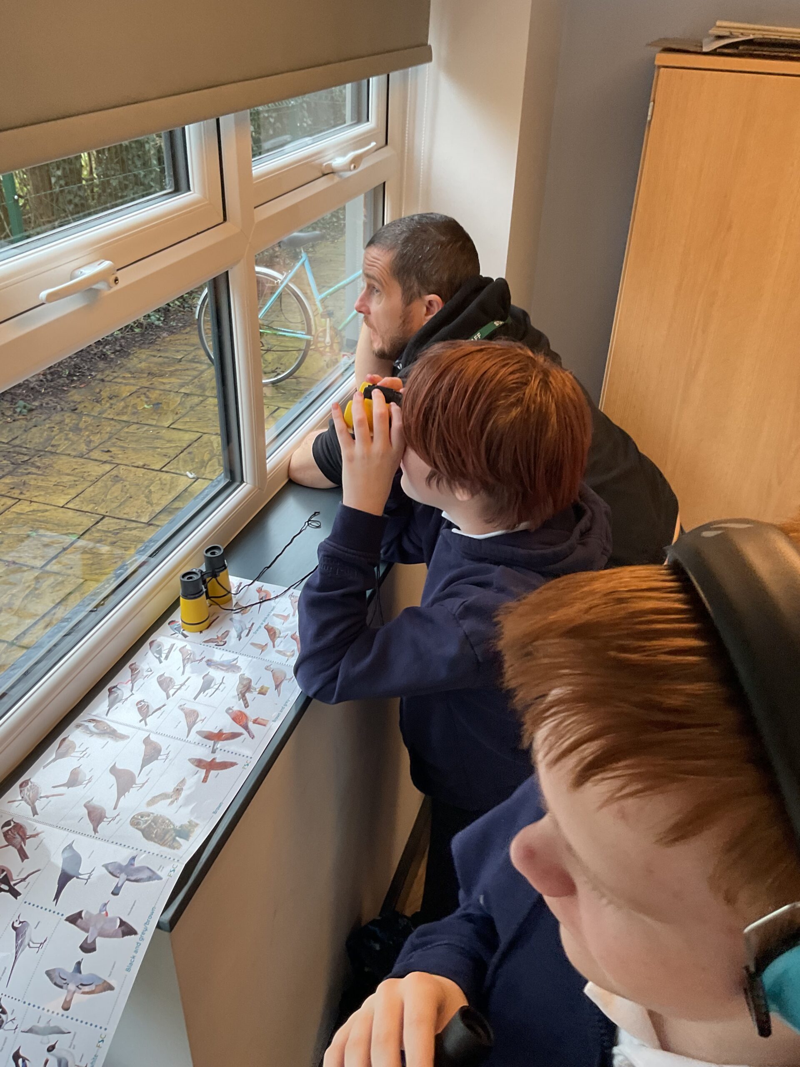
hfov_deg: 48.2
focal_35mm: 29
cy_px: 534
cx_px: 400
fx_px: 894
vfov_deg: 61.7
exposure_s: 1/60
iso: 64
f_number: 1.8
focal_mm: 3
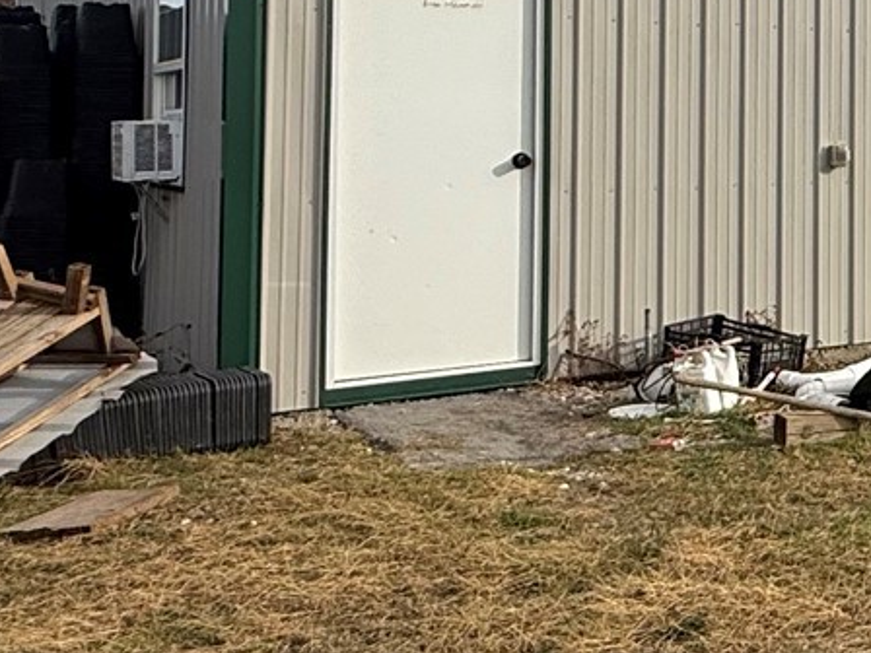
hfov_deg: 26.2
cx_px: 1202
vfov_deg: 23.8
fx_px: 1510
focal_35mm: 60
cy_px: 66
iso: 50
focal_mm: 2.22
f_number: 2.2
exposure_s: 1/2165
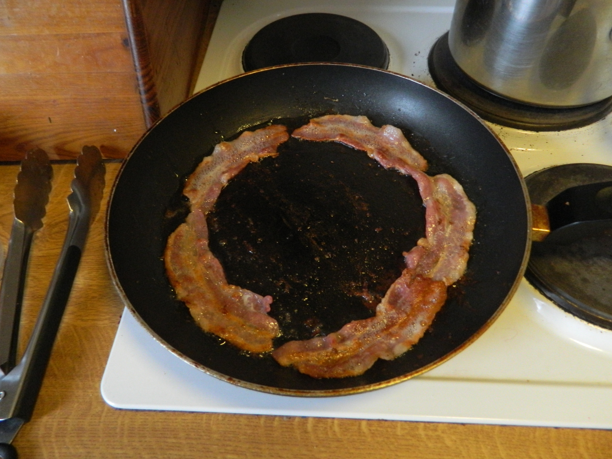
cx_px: 312
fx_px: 460
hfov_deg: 67.3
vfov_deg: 53.1
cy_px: 223
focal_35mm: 26
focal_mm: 4.5
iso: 400
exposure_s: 1/25
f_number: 3.1
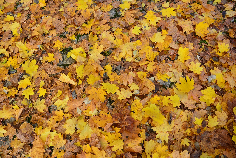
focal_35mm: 27
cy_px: 79
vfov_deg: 47.9
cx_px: 118
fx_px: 177
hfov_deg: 67.4
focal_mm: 18
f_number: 4.5
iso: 200
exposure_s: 1/100
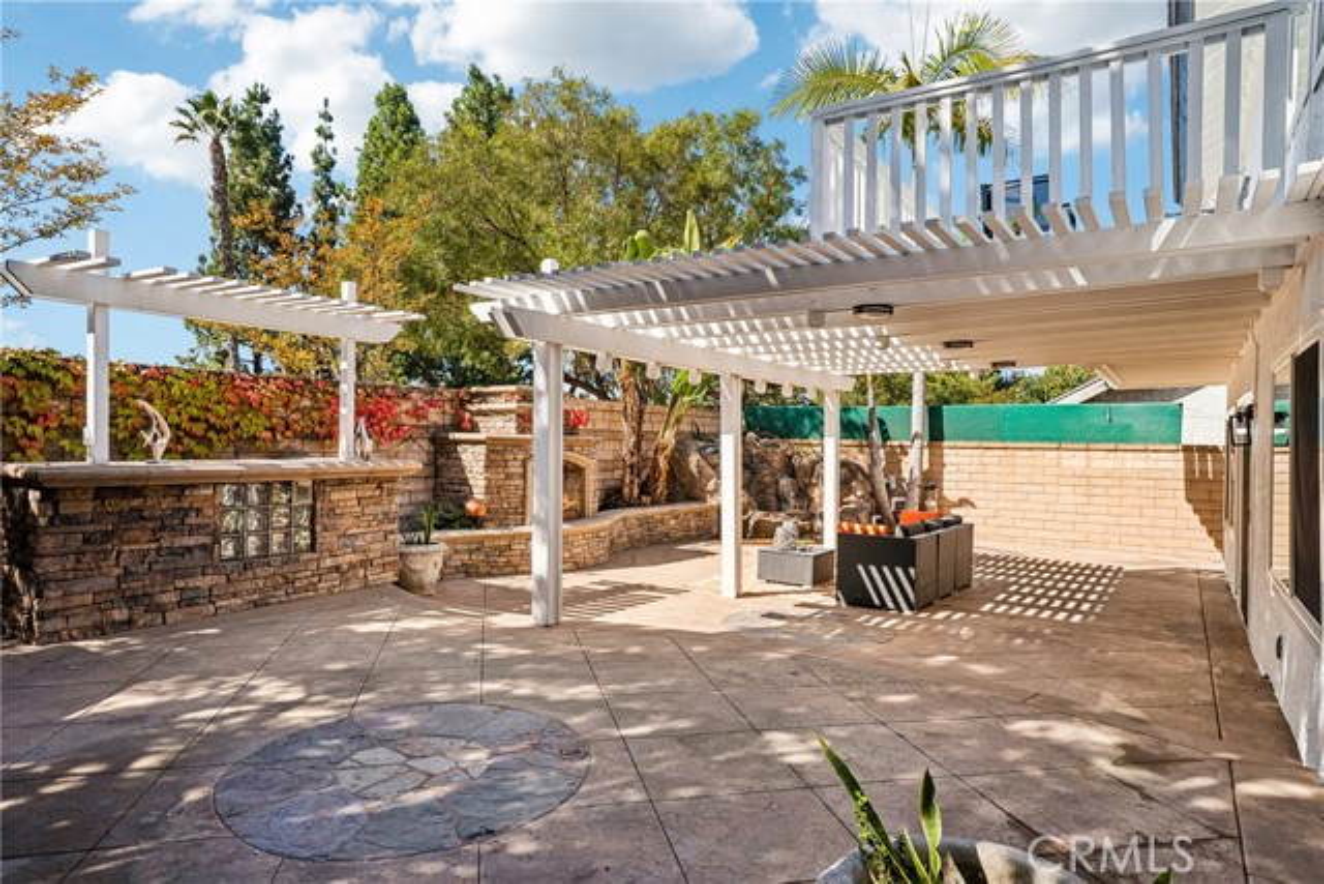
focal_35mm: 22
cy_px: 442
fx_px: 809
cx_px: 662
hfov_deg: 78.6
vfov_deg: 57.3
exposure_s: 1/160
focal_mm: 22
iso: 100
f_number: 8
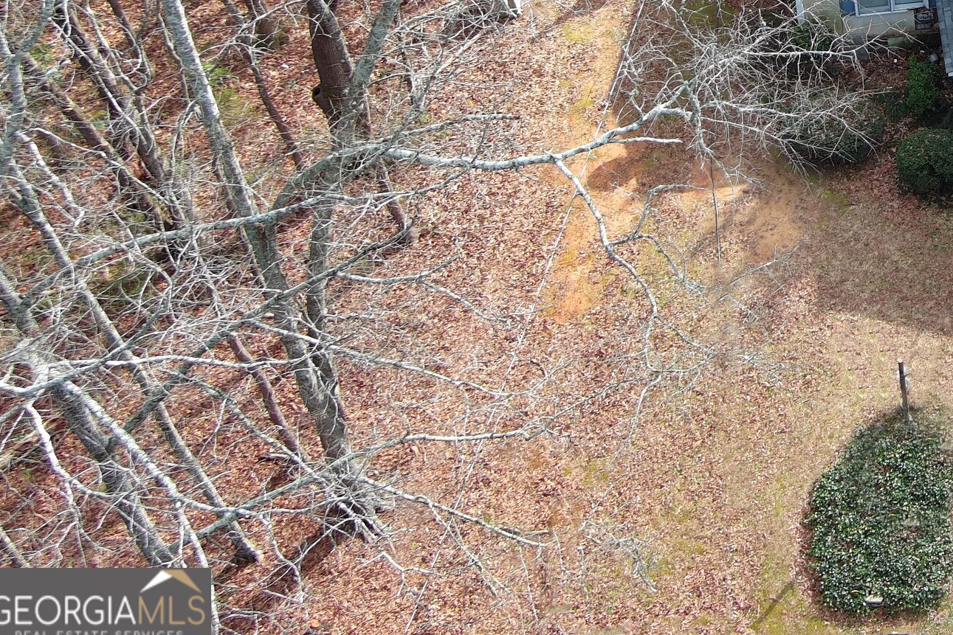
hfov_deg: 26.3
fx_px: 1827
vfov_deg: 18.7
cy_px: -112
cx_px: 1119
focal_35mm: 69
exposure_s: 1/76.5
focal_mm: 10.57
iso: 100
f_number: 2.8
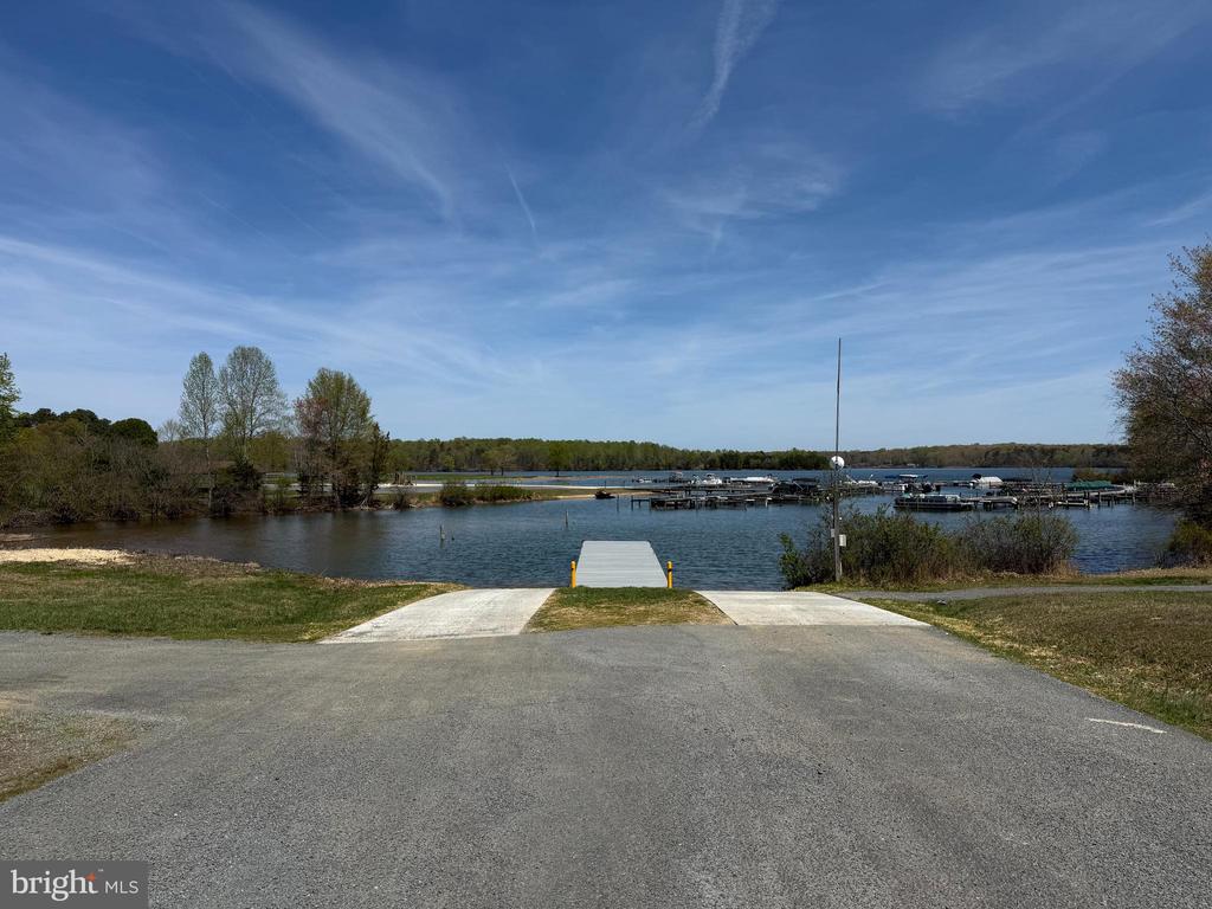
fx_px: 840
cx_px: 606
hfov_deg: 71.6
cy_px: 454
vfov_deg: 56.8
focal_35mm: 24
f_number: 1.78
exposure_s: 1/9091
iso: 80
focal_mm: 6.76
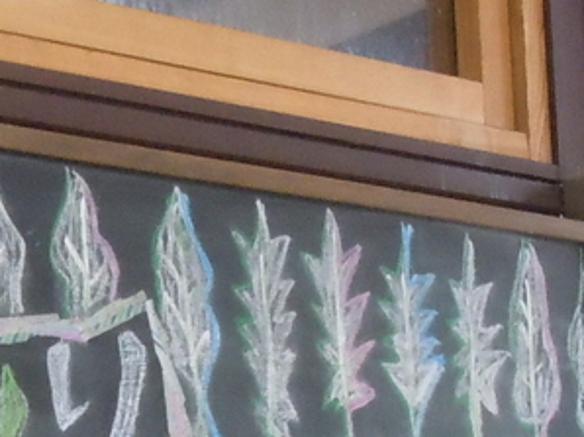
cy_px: 709
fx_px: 2242
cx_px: -141
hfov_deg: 14.3
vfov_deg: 10.6
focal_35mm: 133
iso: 800
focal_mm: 5.9
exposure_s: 1/30
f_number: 4
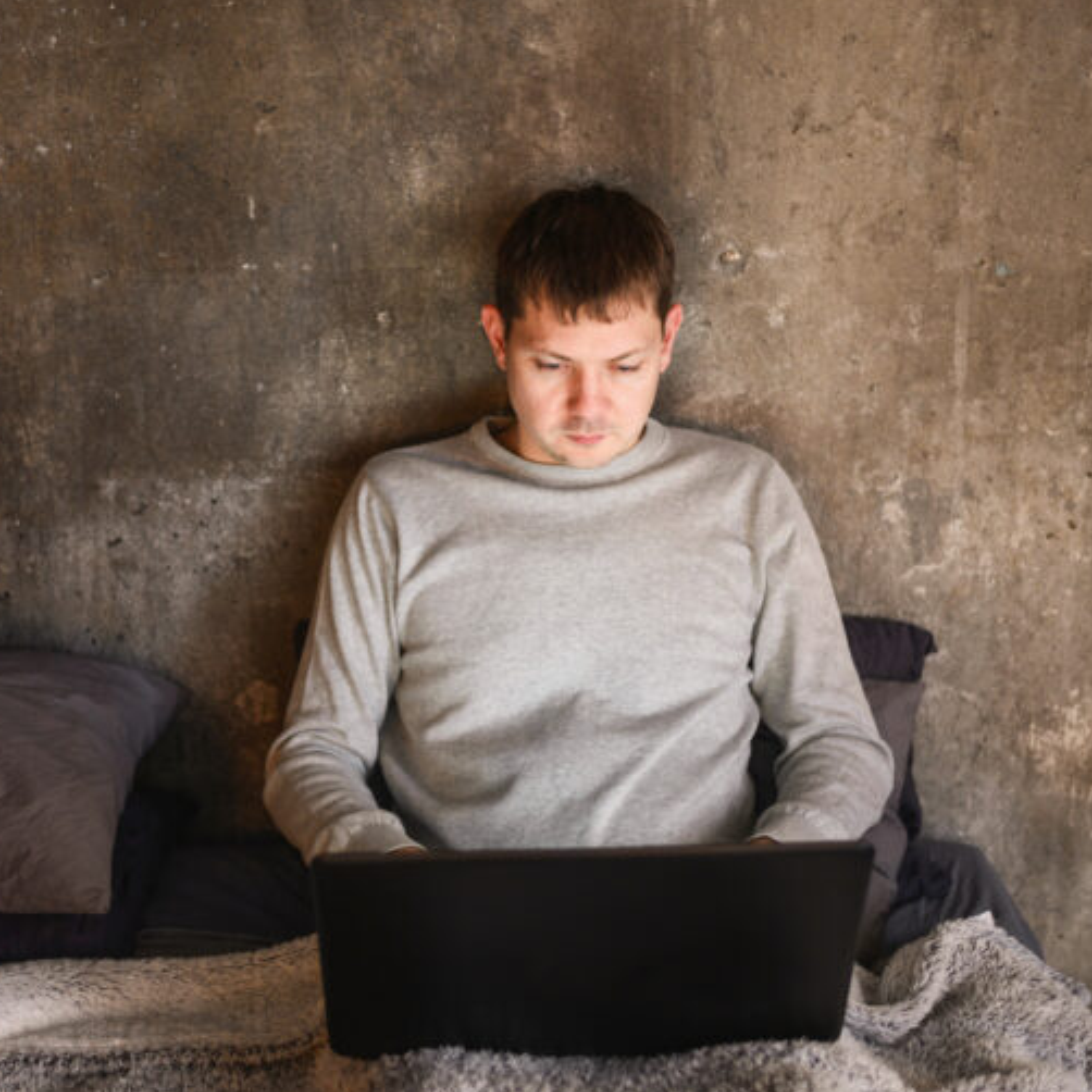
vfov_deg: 26.5
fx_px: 2320
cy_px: 547
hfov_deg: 26.4
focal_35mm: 65
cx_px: 402
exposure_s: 1/40
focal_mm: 50
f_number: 1.8
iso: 500
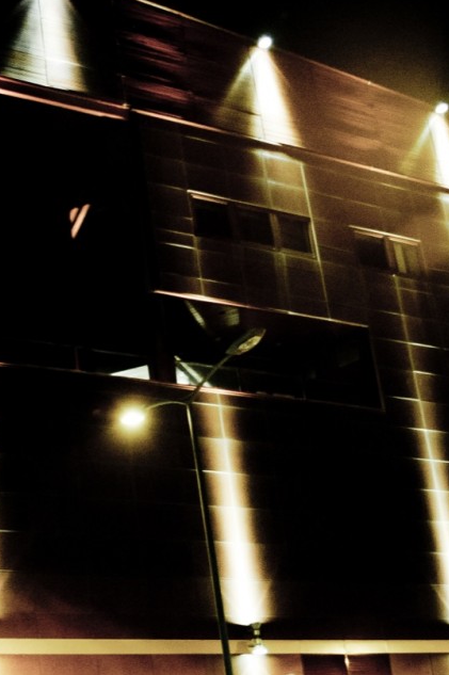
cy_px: 488
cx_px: -28
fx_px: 1068
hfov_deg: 22.6
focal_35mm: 57
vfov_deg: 34.5
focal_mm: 24
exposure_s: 1/15
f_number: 4
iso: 3200
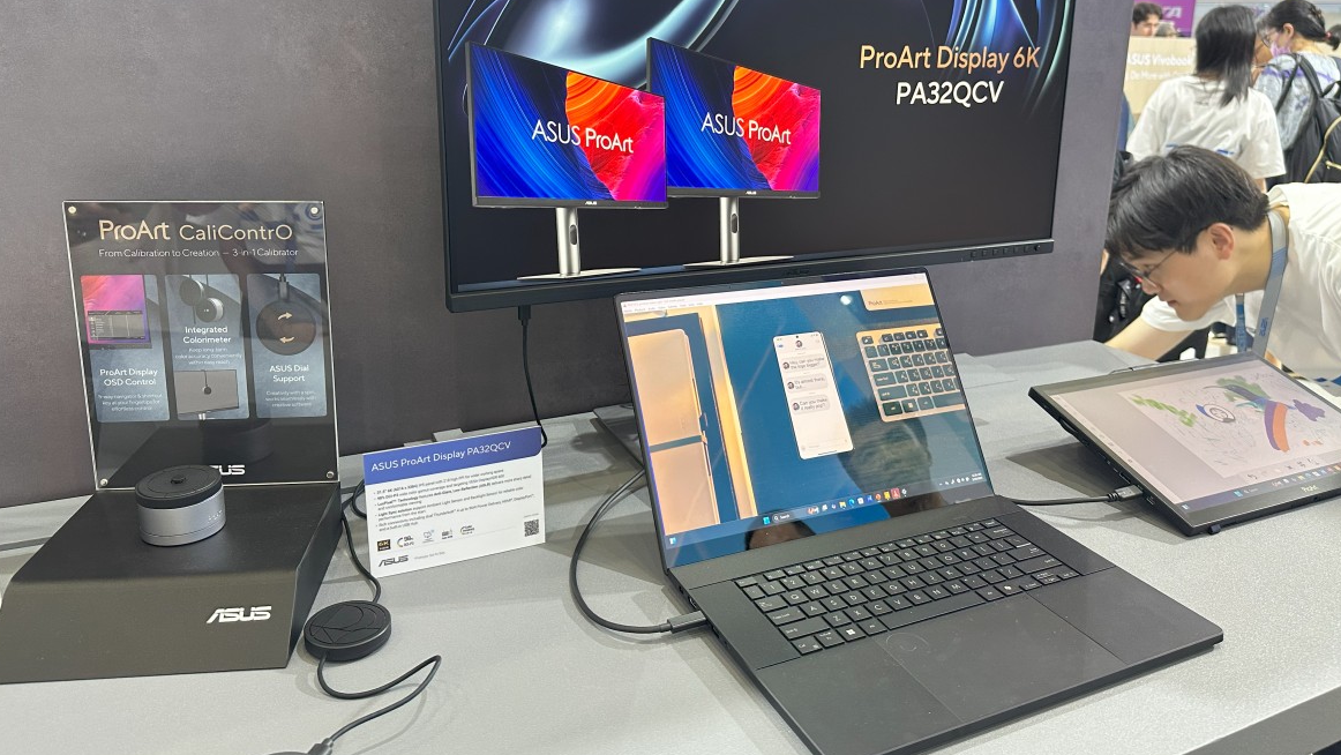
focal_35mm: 27
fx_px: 960
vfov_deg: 42.4
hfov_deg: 69.8
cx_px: 680
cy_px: 264
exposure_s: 1/110
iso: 200
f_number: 1.78
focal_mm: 6.86
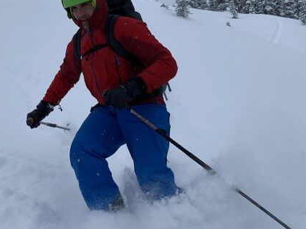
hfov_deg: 29.4
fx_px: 557
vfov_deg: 22.4
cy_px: 2
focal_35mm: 63
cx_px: 27
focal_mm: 4.25
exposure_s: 1/4115
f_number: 1.8
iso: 32
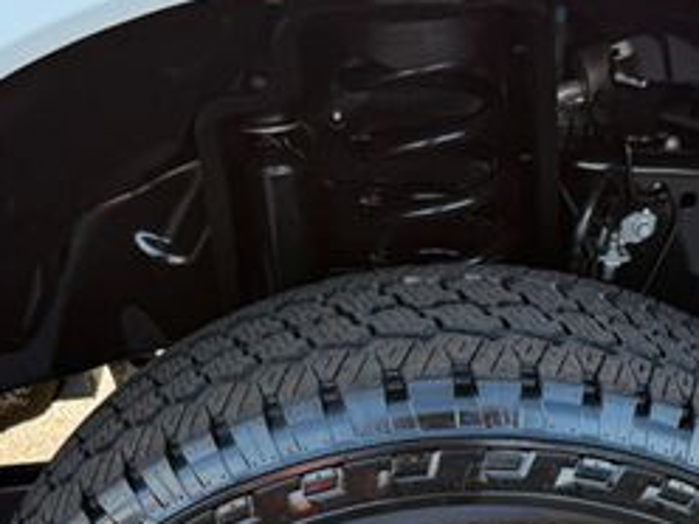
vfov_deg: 22.8
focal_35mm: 62
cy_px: 518
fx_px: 1252
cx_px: 510
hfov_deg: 30.7
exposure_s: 1/319
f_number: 1.78
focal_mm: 6.76
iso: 100
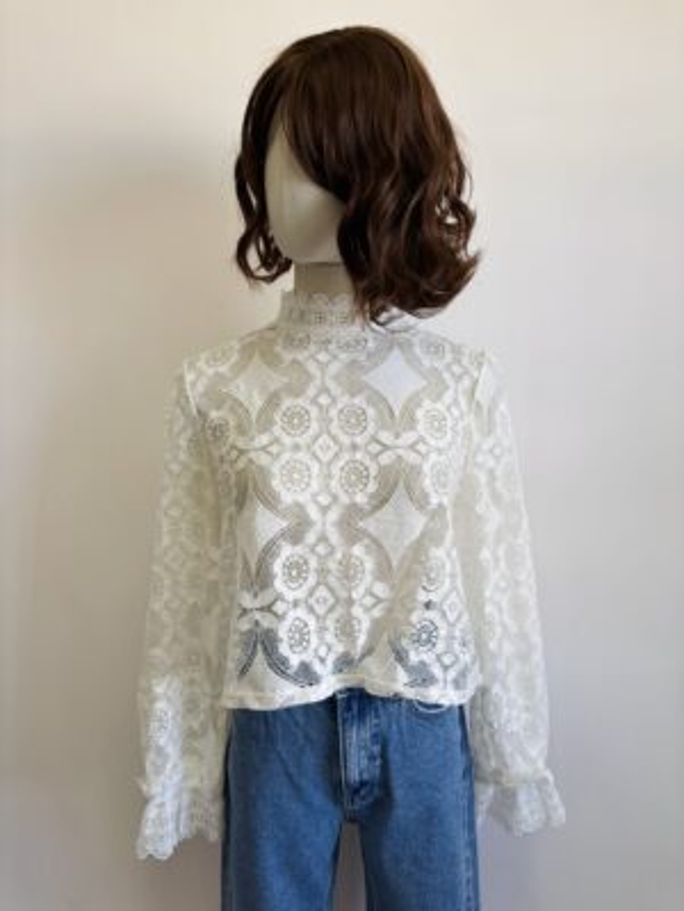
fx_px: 685
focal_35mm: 26
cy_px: 456
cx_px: 342
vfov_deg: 67.3
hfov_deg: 53.1
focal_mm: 5.96
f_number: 1.6
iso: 125
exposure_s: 1/120
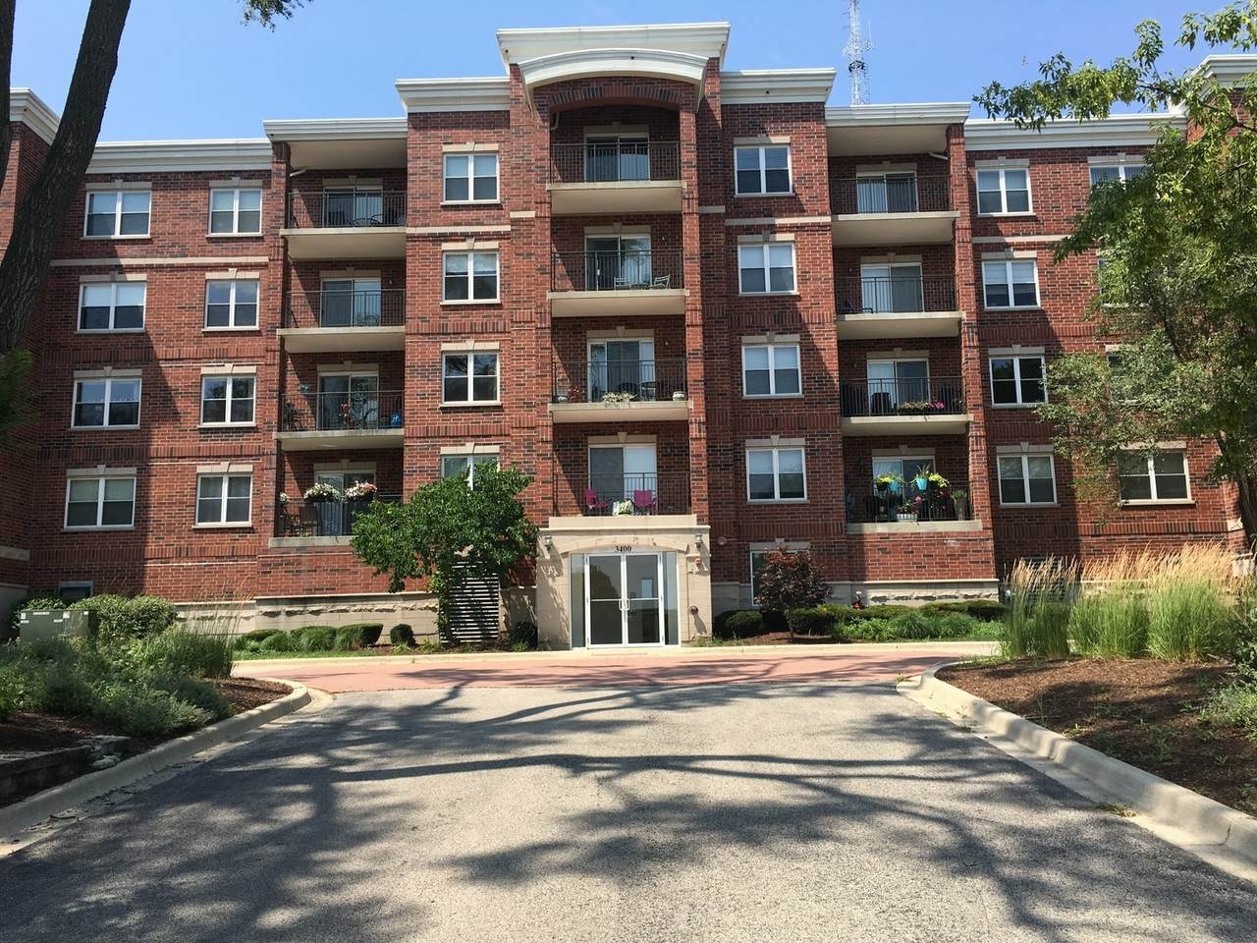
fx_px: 1053
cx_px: 628
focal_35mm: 29
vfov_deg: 48.2
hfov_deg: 61.7
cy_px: 472
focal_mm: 4.15
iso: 25
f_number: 2.2
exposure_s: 1/1026
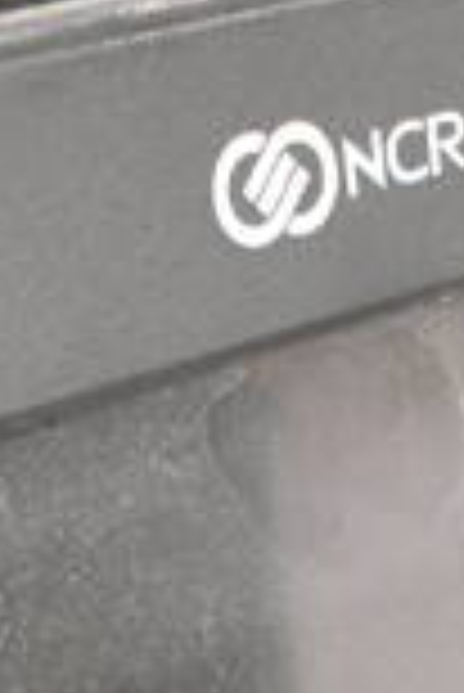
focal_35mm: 178
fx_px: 3433
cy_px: 1379
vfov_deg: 10.6
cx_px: 104
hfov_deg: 7.7
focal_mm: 20
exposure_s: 1/125
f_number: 3.5
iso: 5600
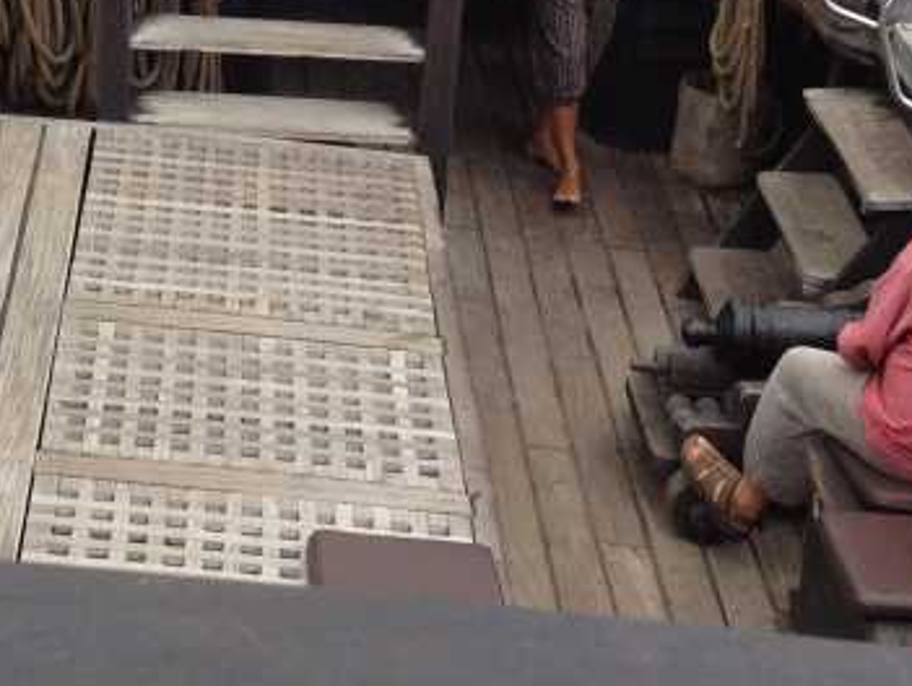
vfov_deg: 14.2
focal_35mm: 102
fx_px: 2690
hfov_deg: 18.9
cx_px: 75
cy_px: -81
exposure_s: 1/310
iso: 64
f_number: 2.4
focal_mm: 4.28
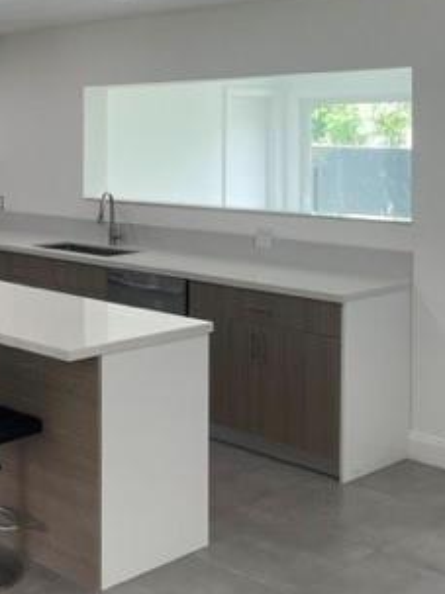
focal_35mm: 55
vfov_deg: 34.3
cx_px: -18
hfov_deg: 25.1
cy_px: 161
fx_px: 943
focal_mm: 5.1
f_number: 1.6
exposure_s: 1/120
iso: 50
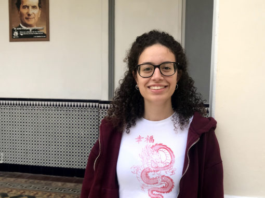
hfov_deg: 63.5
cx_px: 132
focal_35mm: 28
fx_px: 214
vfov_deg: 49.7
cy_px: 99
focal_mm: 3.99
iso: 20
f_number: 1.8
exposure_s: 1/150
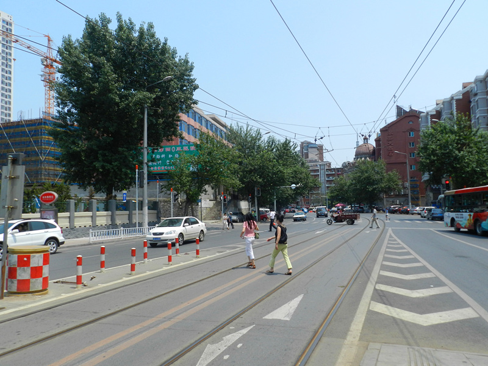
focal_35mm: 28
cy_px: 183
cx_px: 244
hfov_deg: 63.4
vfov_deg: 49.7
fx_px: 395
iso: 200
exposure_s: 1/1500
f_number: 4
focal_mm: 5
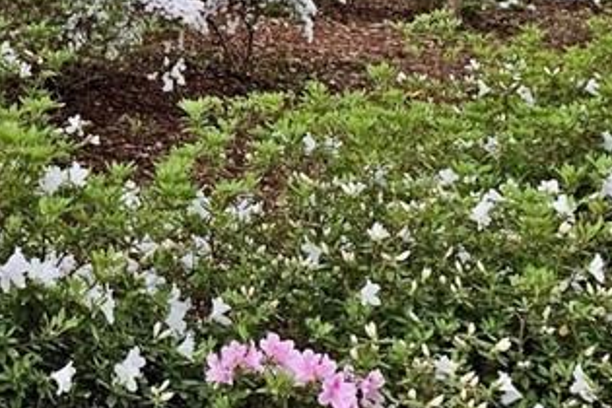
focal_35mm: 88
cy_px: -146
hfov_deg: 21.2
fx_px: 1496
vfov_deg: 14.7
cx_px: -157
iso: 100
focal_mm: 4.25
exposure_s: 1/94
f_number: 1.8
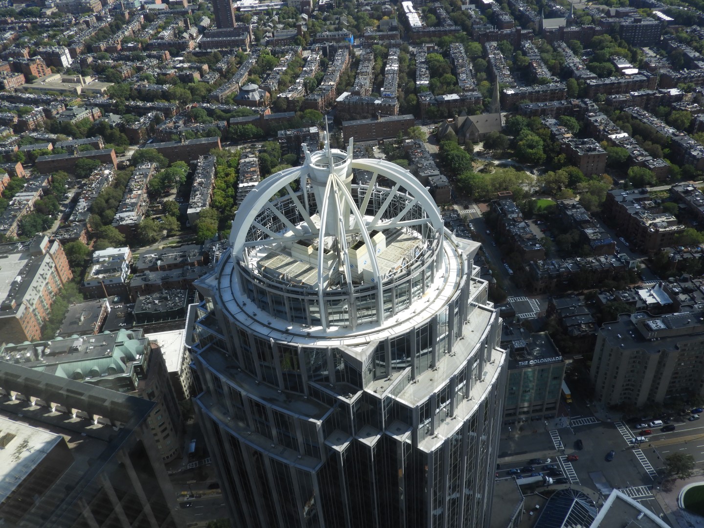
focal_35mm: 30
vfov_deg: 46.8
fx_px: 610
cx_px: 352
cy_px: 264
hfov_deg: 60.0
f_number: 3.5
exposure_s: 1/800
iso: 100
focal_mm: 5.4
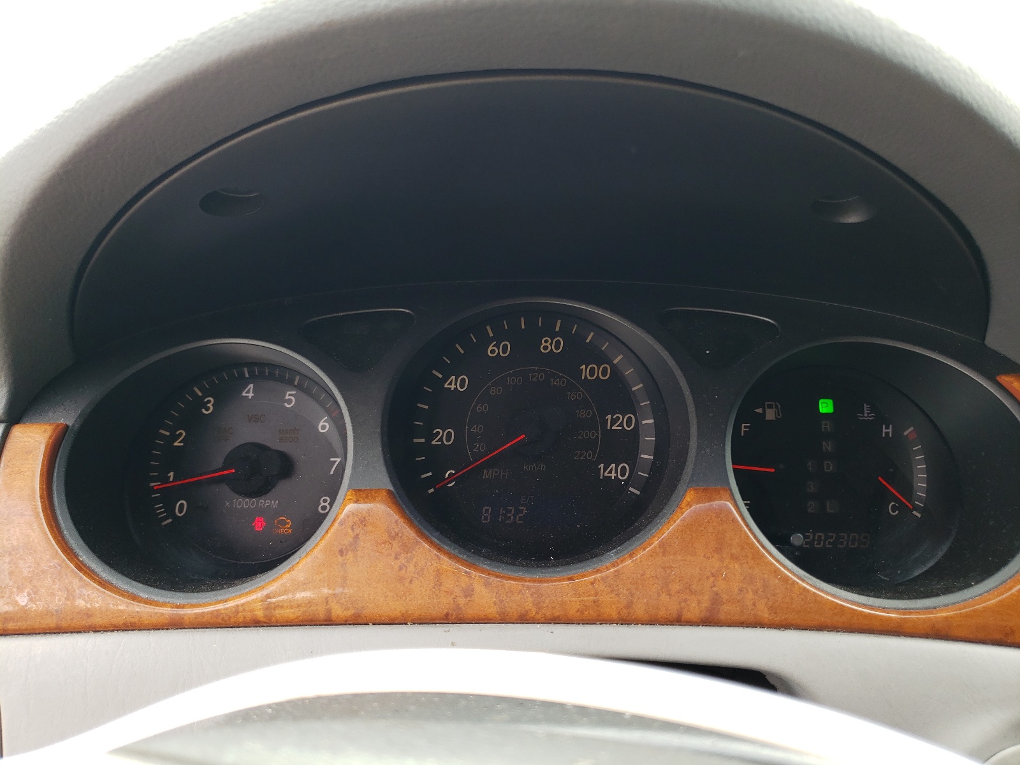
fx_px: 766
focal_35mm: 26
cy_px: 382
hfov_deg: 67.3
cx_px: 510
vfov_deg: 53.1
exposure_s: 1/125
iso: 50
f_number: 1.5
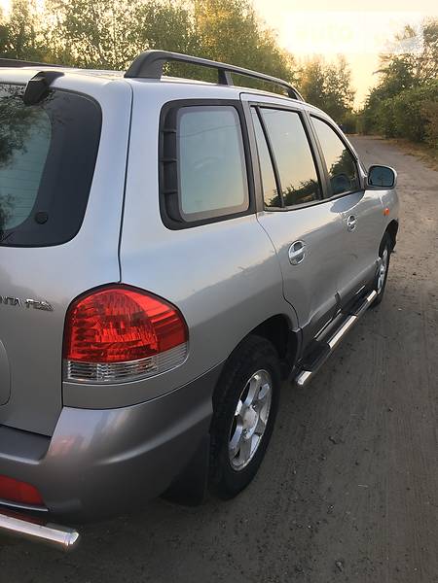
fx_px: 489
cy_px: 292
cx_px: 219
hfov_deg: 48.2
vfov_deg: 61.7
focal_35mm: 29
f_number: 2.2
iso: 25
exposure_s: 1/100
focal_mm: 4.2
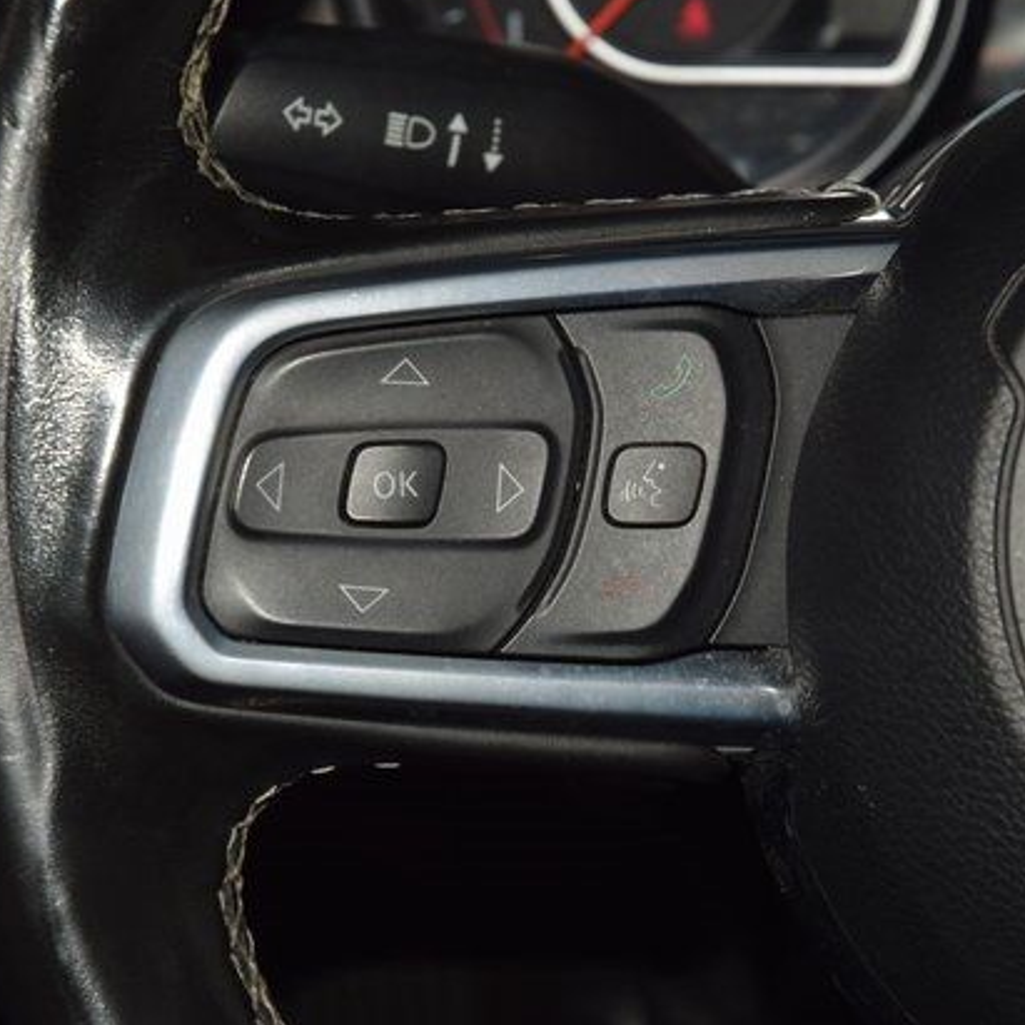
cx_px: 601
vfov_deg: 12.6
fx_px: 4657
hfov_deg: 12.6
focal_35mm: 139
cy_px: 500
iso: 100
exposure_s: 1/125
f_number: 8
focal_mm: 70
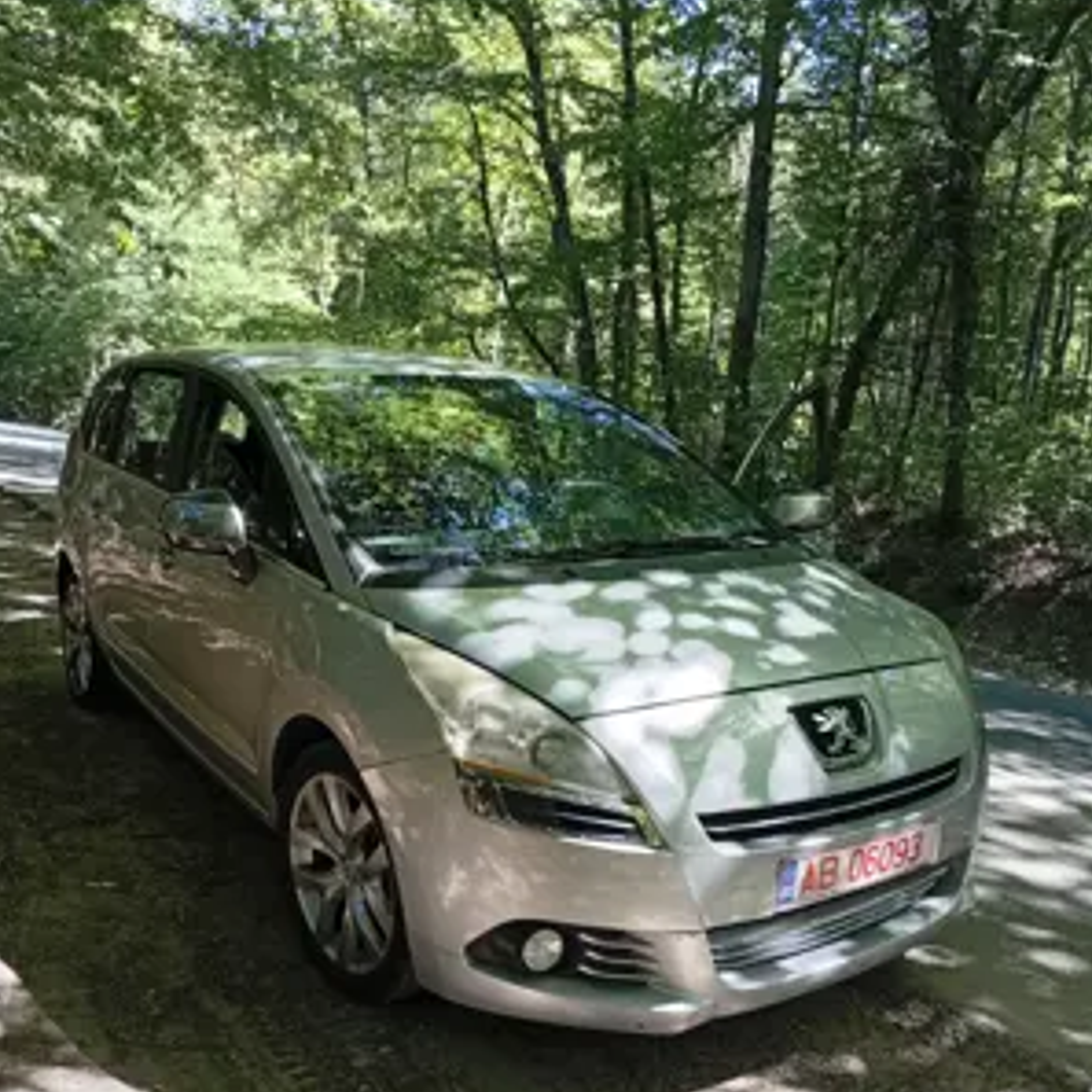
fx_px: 1142
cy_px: 603
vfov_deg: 51.0
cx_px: 544
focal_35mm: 32
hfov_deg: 51.1
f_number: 1.8
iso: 82
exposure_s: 1/50
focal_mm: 3.98
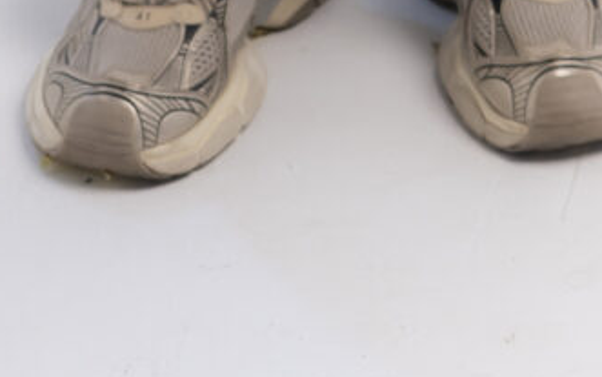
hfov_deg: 7.6
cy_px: -1918
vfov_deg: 3.9
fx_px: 4529
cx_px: 350
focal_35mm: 276
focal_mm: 35
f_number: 2.8
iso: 100
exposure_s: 1/250
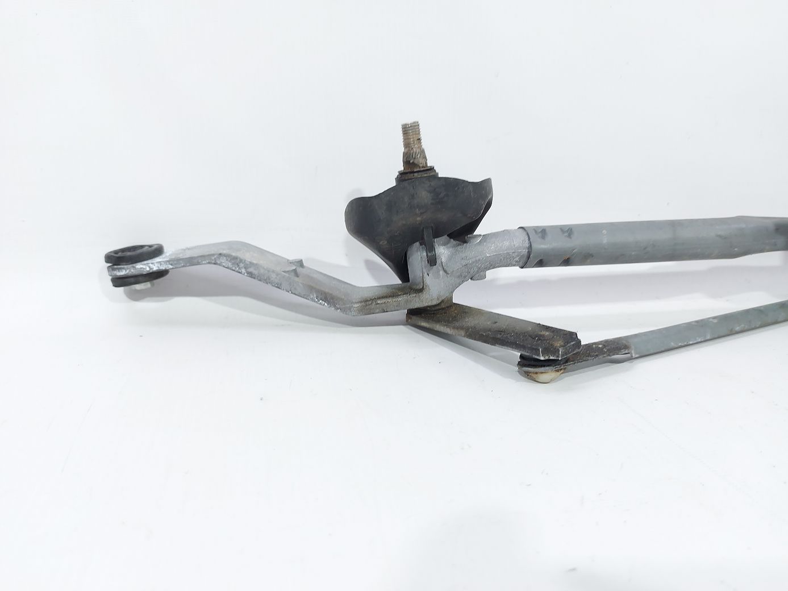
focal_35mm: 24
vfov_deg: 56.8
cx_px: 394
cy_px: 296
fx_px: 546
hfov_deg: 71.6
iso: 80
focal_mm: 5.23
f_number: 1.8
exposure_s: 1/50
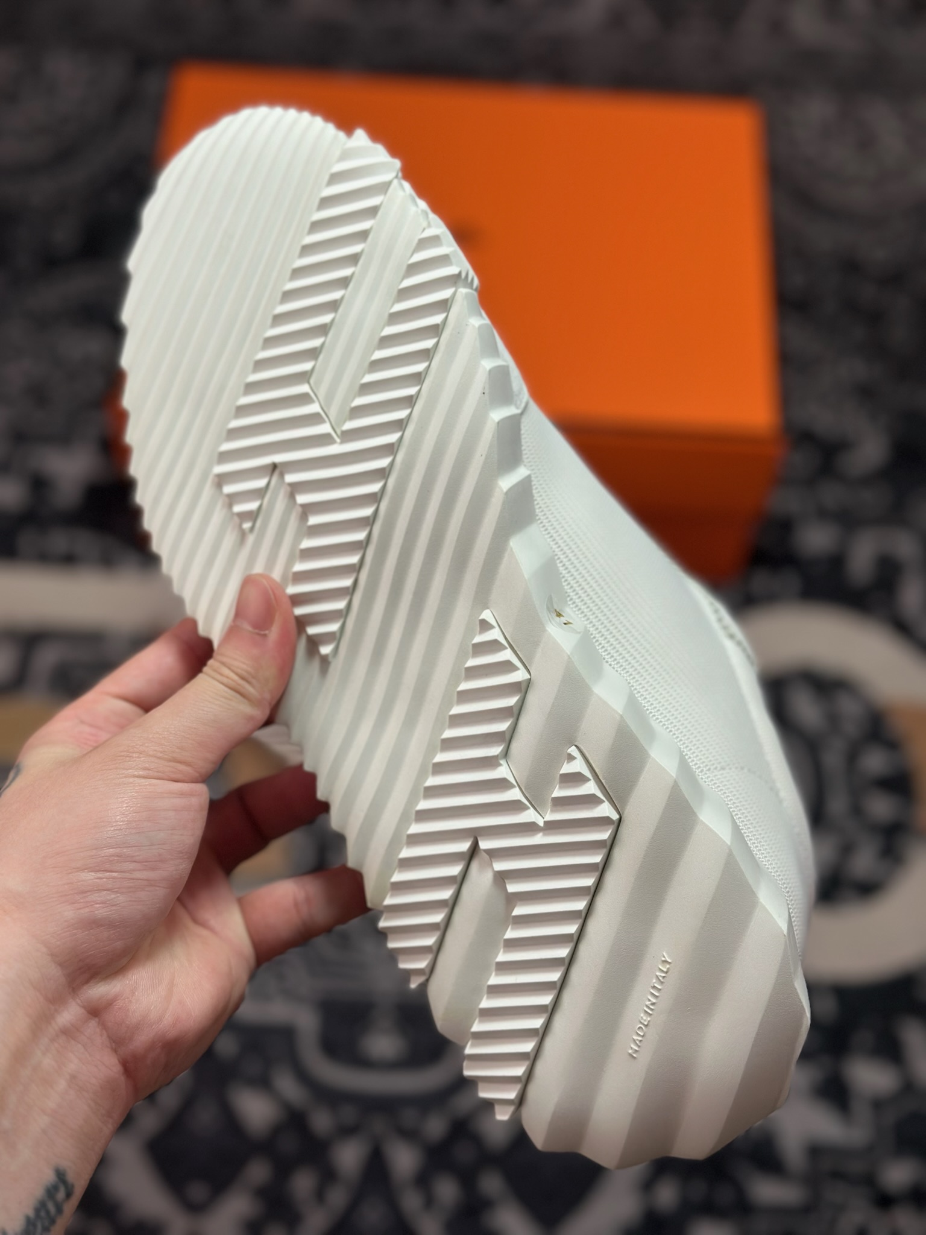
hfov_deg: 30.3
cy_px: 618
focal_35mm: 48
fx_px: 1712
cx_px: 463
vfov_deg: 39.7
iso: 80
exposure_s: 1/1848
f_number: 1.78
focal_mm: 6.86
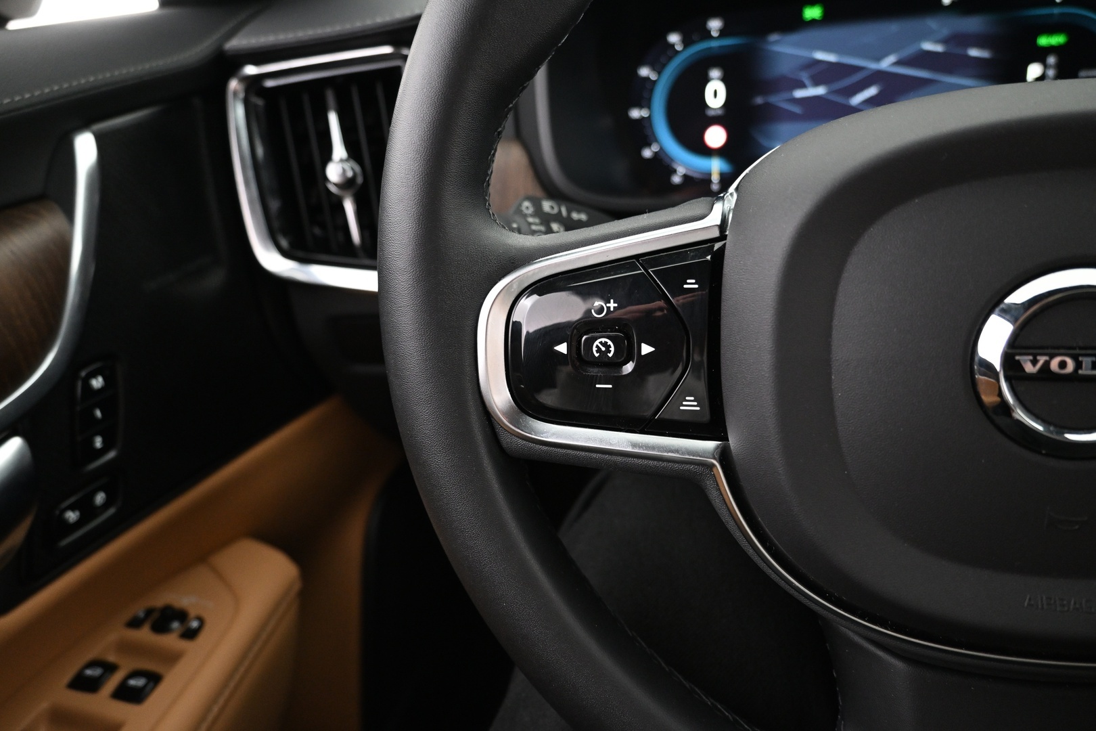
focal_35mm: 24
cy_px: 366
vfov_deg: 53.1
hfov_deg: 73.7
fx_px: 731
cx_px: 548
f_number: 3.5
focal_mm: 16
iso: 1600
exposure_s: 1/15
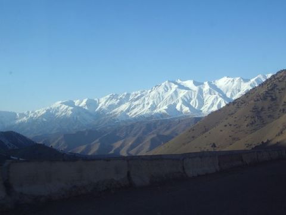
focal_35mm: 54
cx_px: 143
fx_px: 446
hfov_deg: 35.5
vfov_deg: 27.0
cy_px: 108
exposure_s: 1/500
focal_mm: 8.2
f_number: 5
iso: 100
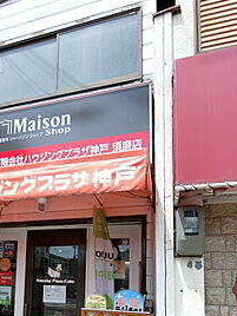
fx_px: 310
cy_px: 256
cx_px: 39
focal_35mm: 34
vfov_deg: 50.5
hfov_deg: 39.7
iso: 80
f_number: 6.9
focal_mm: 4.06
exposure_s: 1/160
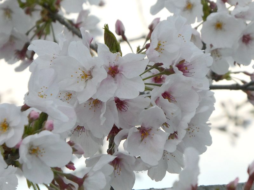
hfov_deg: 8.6
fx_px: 1695
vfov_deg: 6.4
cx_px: 127
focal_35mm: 231
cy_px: 95
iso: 400
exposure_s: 1/80
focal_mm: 41.4
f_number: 5.6
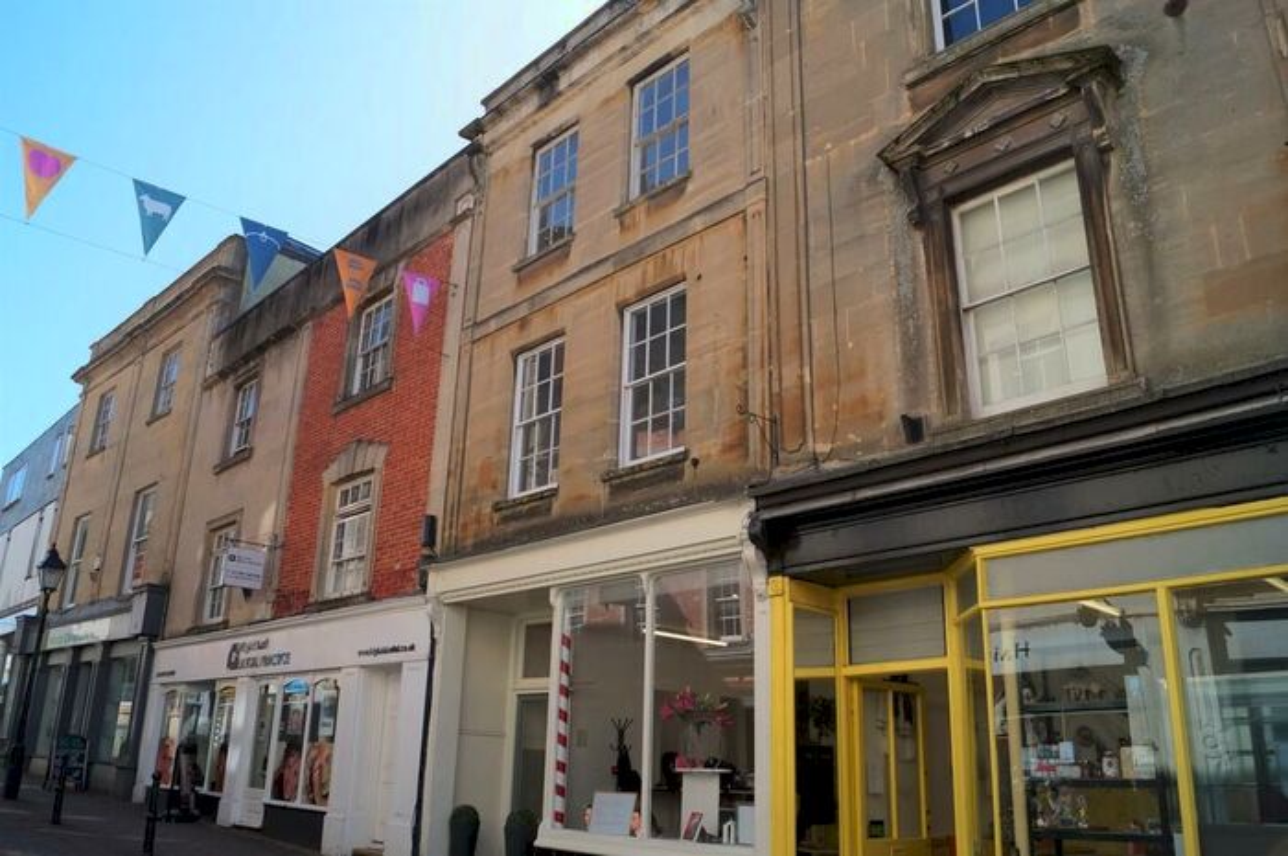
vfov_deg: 47.8
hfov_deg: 67.4
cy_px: 428
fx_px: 965
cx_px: 644
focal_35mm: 27
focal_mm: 18
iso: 100
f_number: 7.1
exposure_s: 1/200
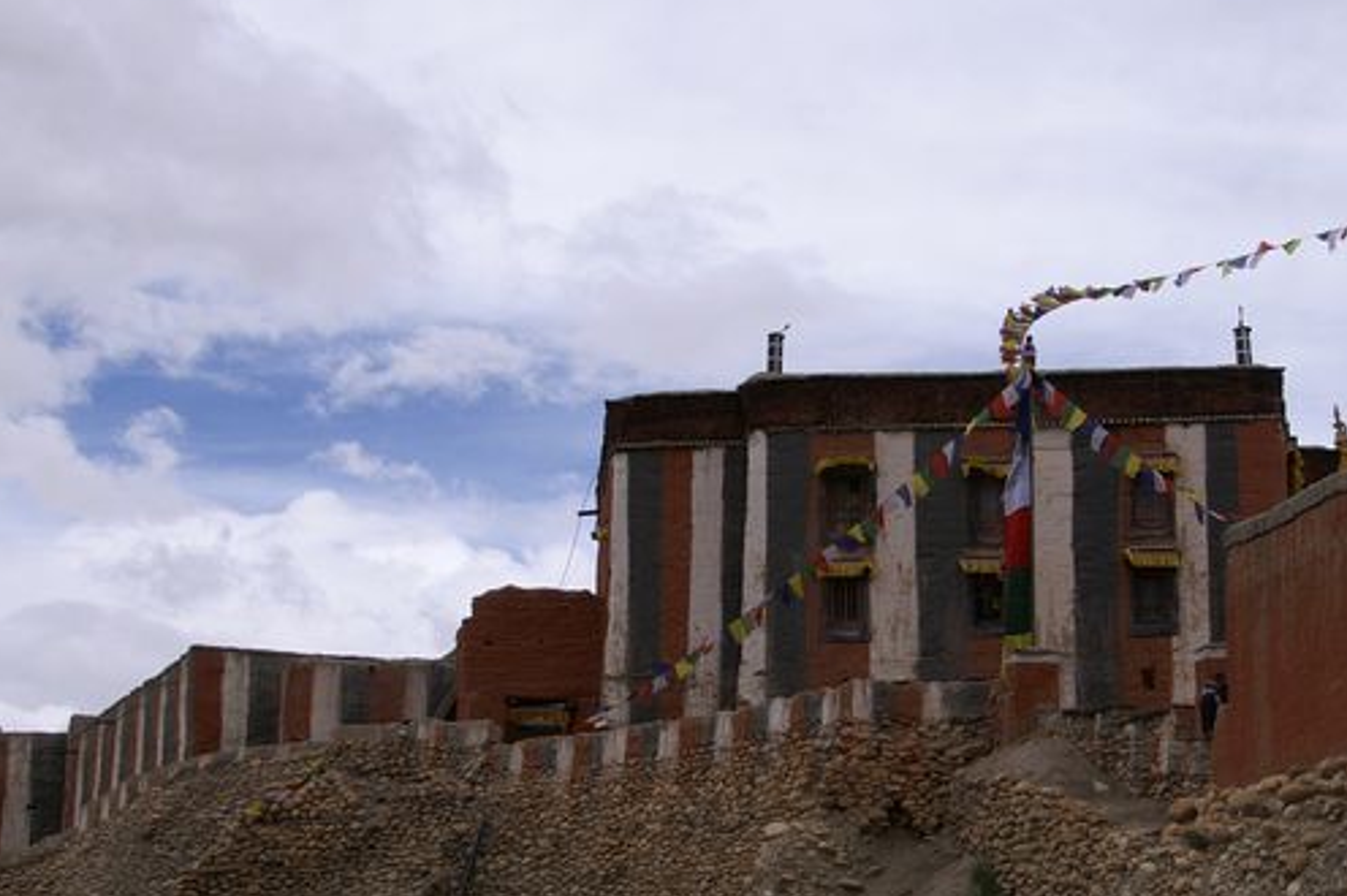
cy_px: 529
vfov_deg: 18.1
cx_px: 862
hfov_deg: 26.9
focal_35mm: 75
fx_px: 2804
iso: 100
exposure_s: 1/400
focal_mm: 30
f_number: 11
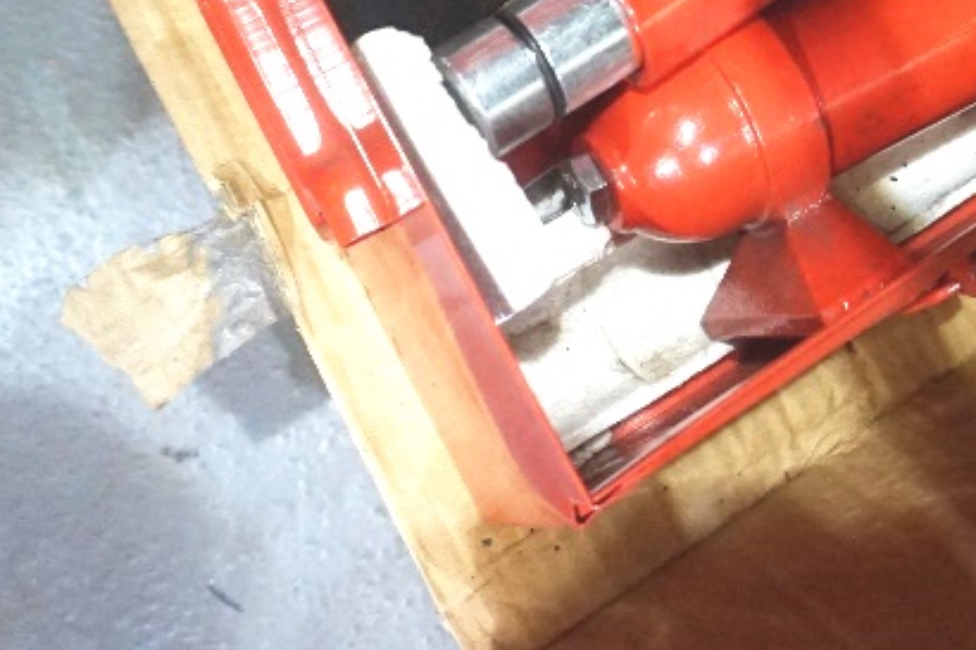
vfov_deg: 21.1
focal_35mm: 60
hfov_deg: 32.5
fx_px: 1626
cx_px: 781
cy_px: -118
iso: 3200
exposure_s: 1/20
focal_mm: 16
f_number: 3.5
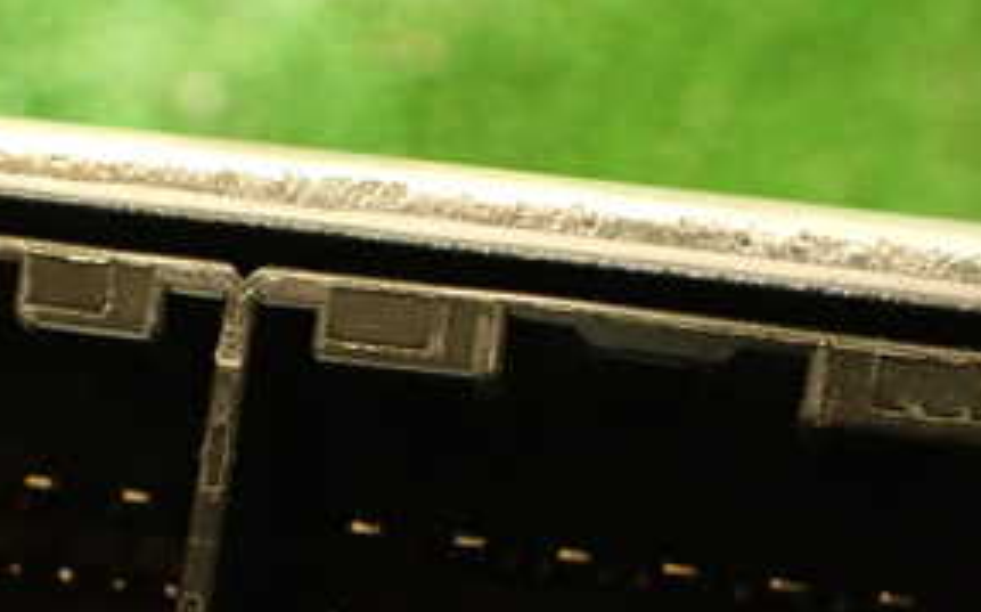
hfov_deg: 28.7
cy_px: 568
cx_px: 284
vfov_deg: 18.0
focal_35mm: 71
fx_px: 1897
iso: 500
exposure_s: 1/30
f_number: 2.4
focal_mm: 5.79
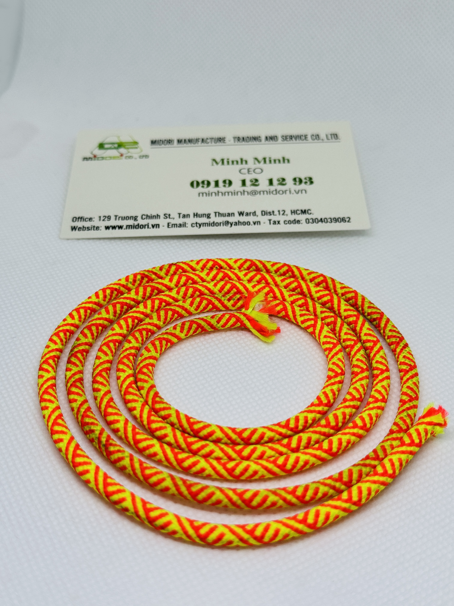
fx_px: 839
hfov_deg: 30.3
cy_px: 303
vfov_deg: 39.7
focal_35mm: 48
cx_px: 227
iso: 64
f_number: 1.78
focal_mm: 6.76
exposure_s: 1/364
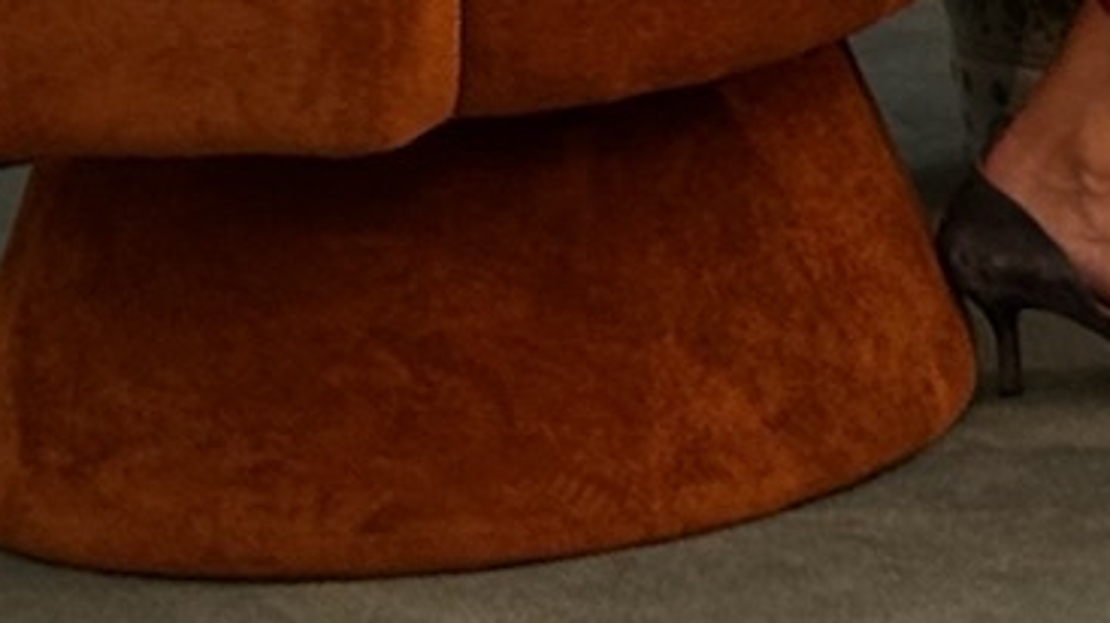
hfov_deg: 7.2
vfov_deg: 4.0
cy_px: -1548
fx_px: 8590
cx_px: 2135
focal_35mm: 292
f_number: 1.78
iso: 64
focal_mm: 6.86
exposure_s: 1/60
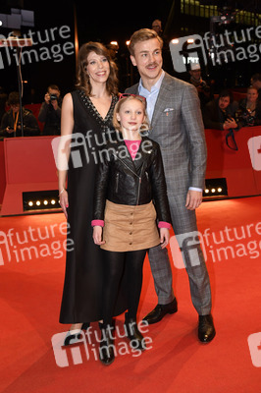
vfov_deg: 55.8
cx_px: 130
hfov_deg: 38.8
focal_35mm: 34
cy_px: 196
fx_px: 370
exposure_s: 1/320
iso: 1250
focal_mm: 23
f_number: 5
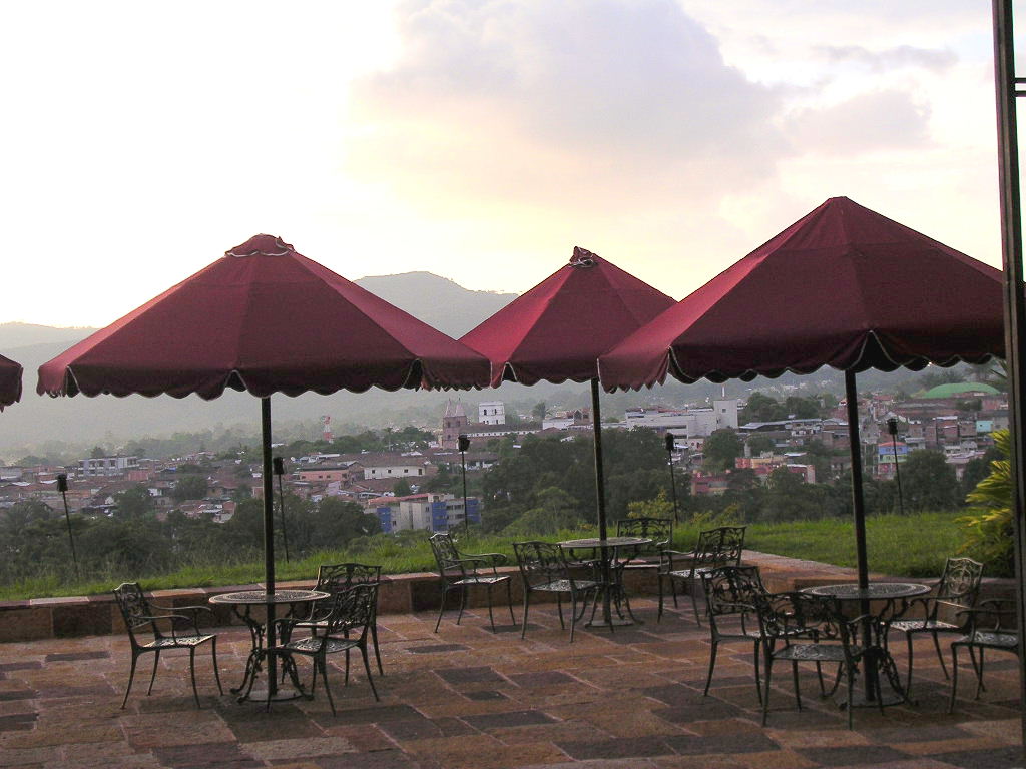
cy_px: 384
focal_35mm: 67
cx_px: 513
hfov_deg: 29.0
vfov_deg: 21.9
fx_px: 1986
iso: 100
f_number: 3.6
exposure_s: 1/137
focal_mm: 10.2
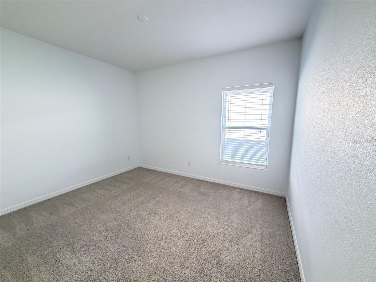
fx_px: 152
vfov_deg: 85.7
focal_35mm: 14
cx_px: 188
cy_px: 141
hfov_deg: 102.1
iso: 250
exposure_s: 1/60
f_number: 2.2
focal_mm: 2.22
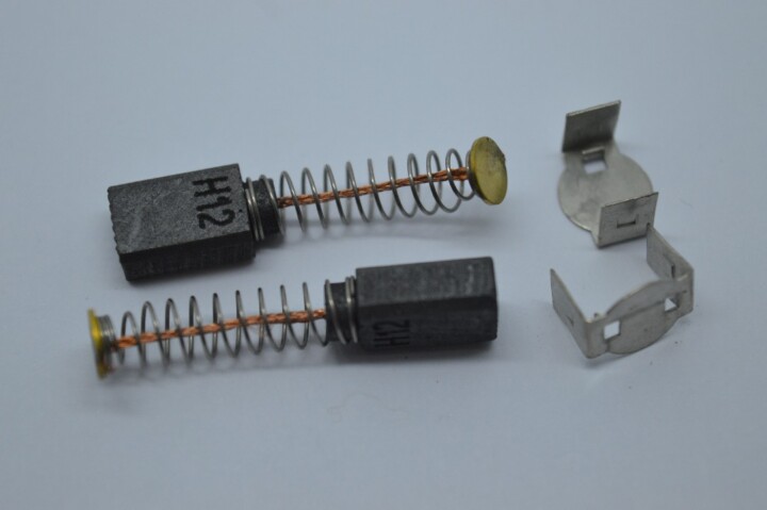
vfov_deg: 16.5
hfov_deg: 24.6
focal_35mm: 82
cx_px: 384
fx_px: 1756
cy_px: 255
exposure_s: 1/125
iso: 360
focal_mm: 55
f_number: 5.6
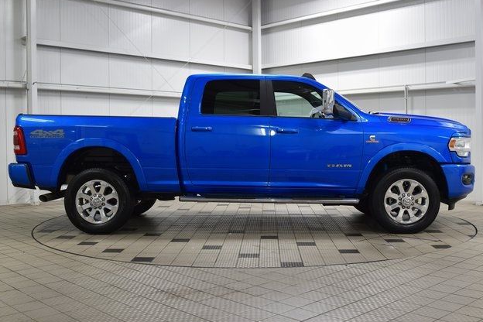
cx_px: 242
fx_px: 537
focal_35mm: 40
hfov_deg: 48.5
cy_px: 161
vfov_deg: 33.4
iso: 400
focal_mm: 26
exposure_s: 1/15
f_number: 6.3
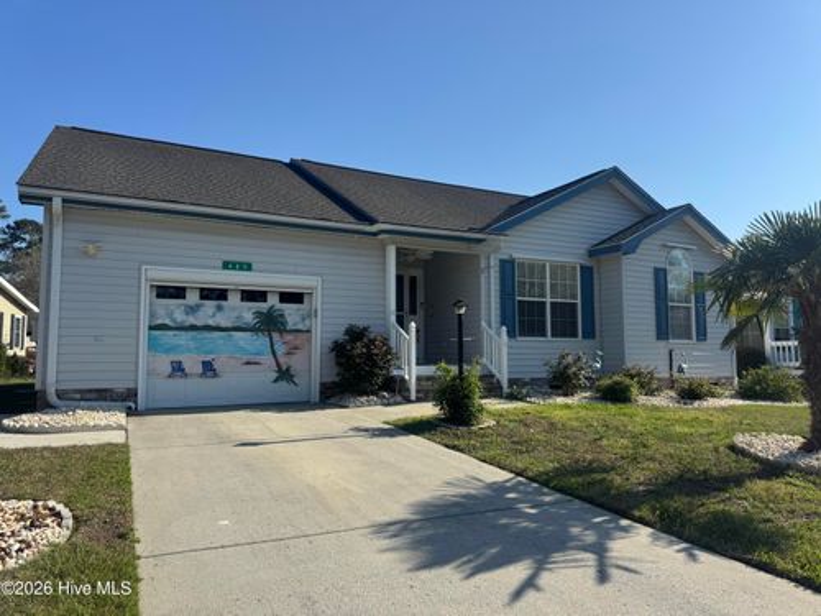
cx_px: 410
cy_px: 308
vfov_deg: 56.8
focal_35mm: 24
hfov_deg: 71.6
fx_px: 569
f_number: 1.78
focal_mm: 6.76
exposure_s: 1/4950
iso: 80
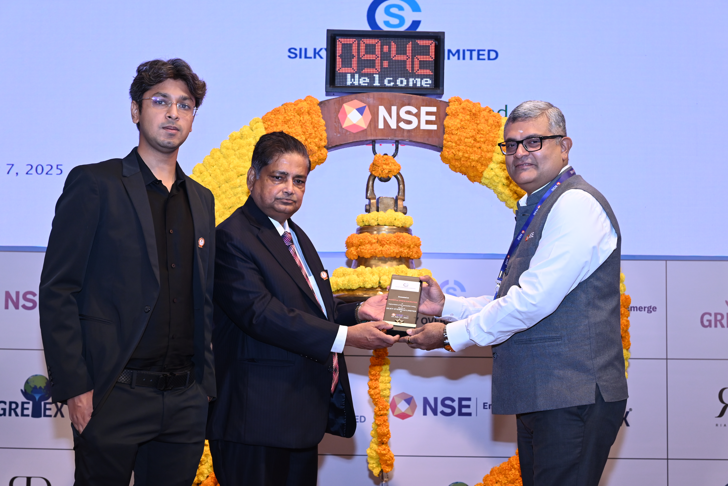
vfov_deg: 26.5
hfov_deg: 38.9
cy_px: 243
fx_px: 1032
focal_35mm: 51
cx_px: 364
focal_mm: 51
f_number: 5.6
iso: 1250
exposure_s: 1/125
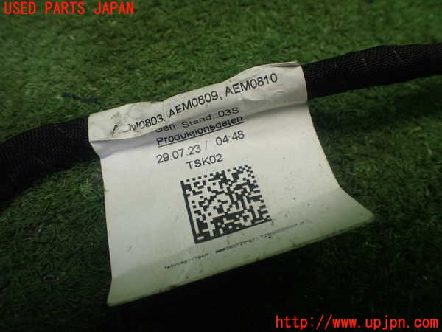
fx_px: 383
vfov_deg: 46.8
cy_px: 166
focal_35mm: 30
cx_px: 221
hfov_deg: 60.0
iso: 250
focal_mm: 5.4
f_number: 2.3
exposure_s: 1/125
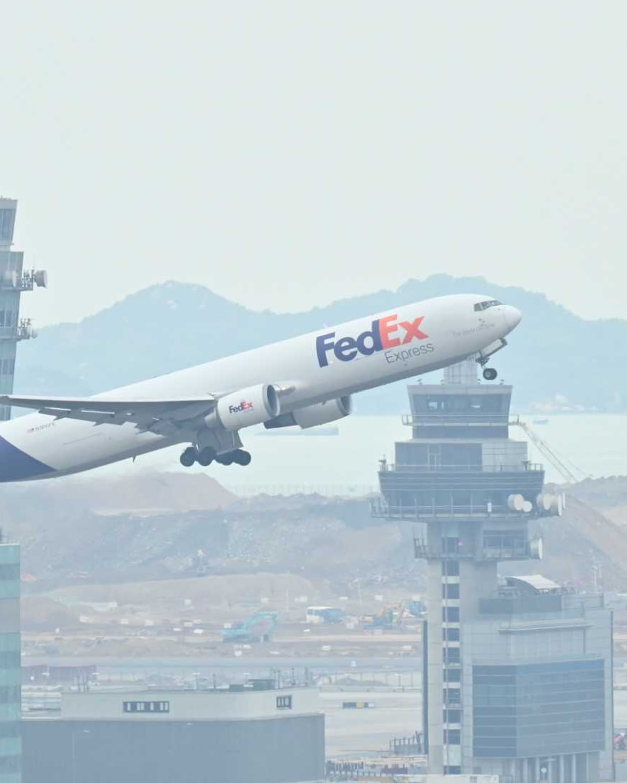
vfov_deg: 2.3
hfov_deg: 1.9
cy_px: 432
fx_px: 19340
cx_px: 246
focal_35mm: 834
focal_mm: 250
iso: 800
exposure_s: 1/1600
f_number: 6.3
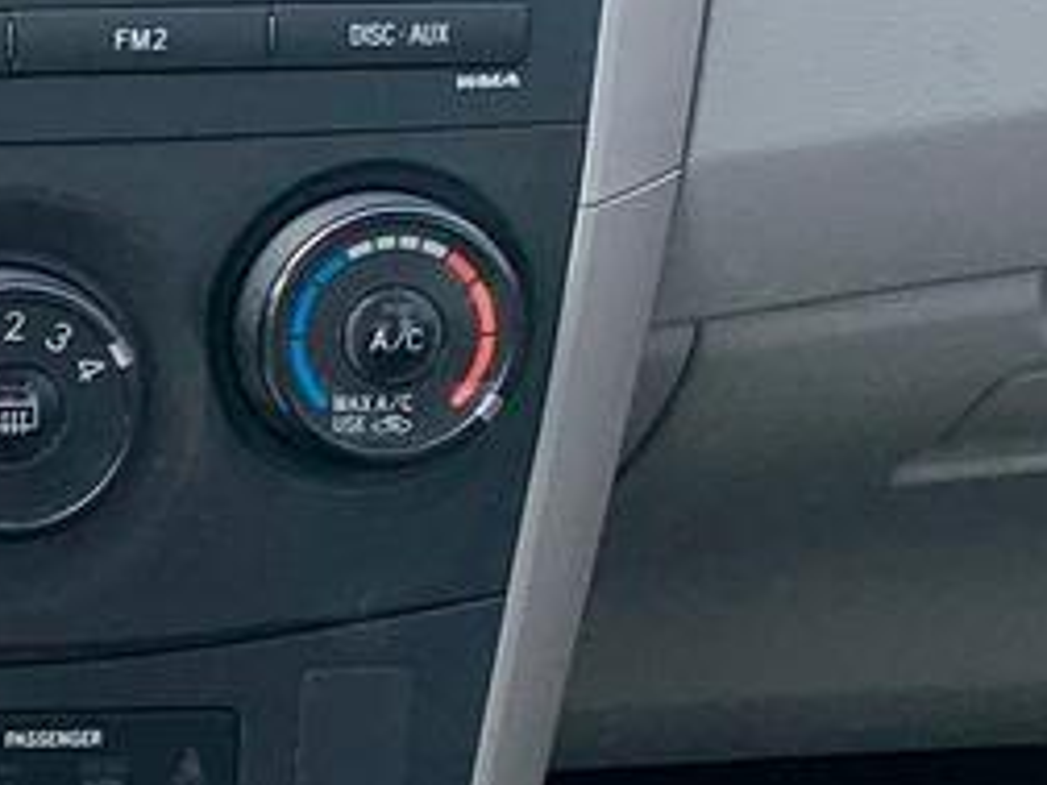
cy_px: 482
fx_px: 3992
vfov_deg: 11.2
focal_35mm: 132
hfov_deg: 12.9
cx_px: -1064
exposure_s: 1/263
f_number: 1.8
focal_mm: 4.25
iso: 25
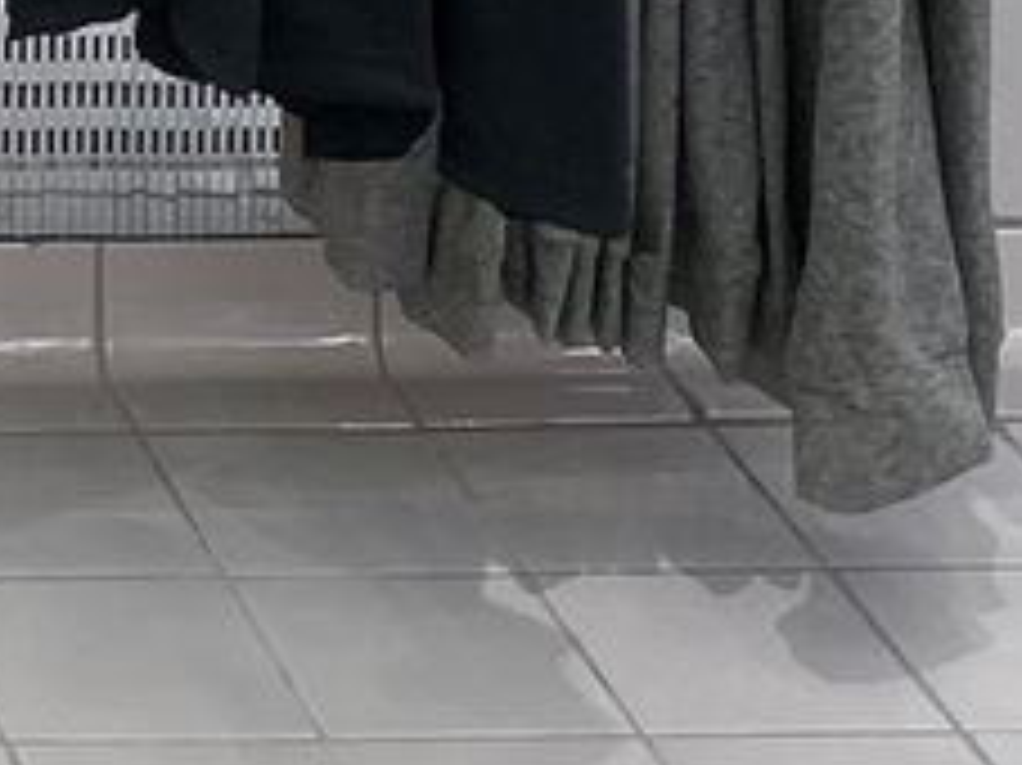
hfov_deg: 9.8
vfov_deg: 6.9
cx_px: -1256
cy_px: -1894
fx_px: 5400
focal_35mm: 183
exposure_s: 1/100
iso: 64
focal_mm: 4.25
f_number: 1.8
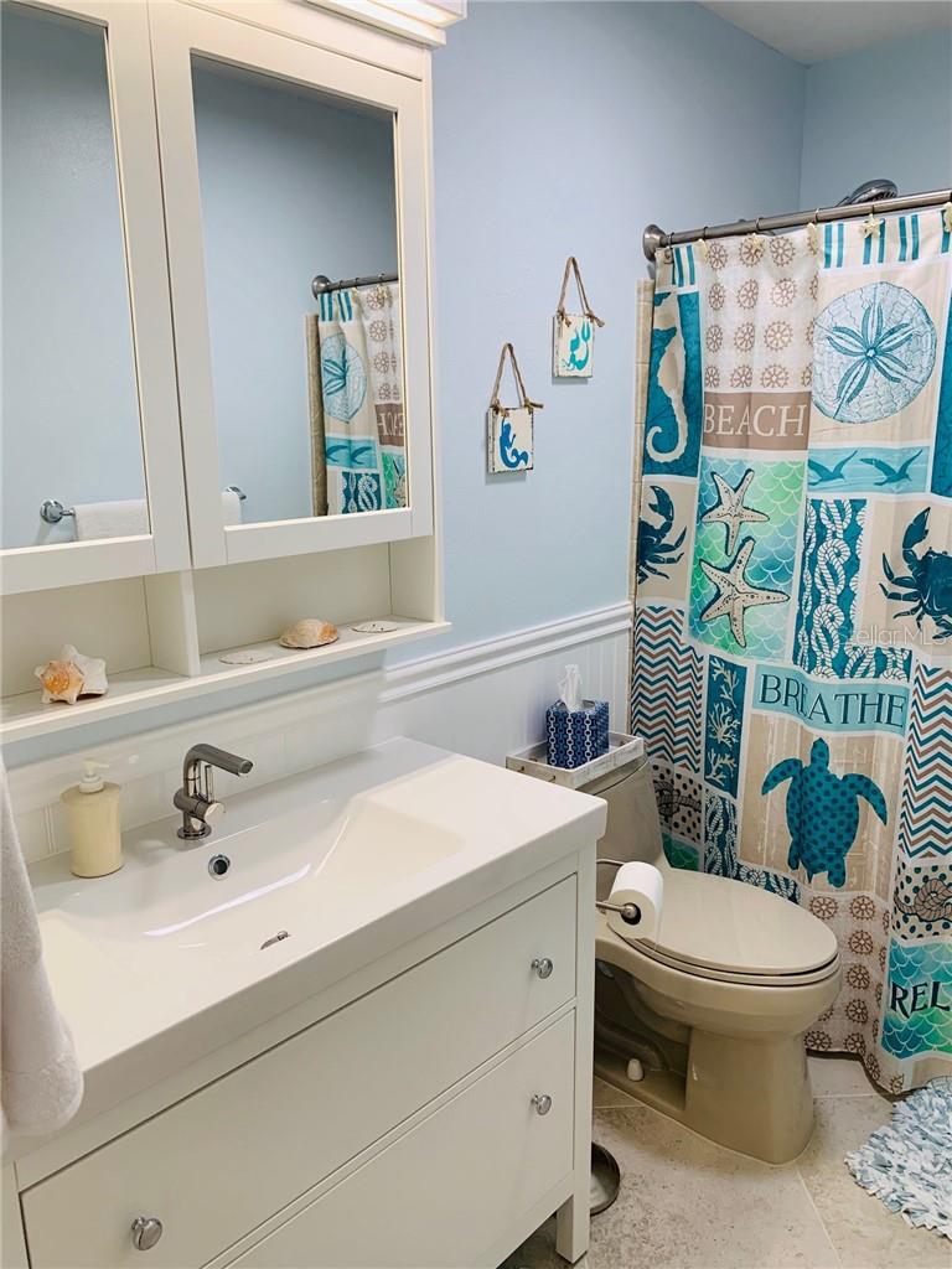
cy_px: 634
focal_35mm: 26
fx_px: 953
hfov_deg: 53.1
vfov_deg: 67.3
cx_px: 476
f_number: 1.8
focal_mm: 4.25
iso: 100
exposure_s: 1/120
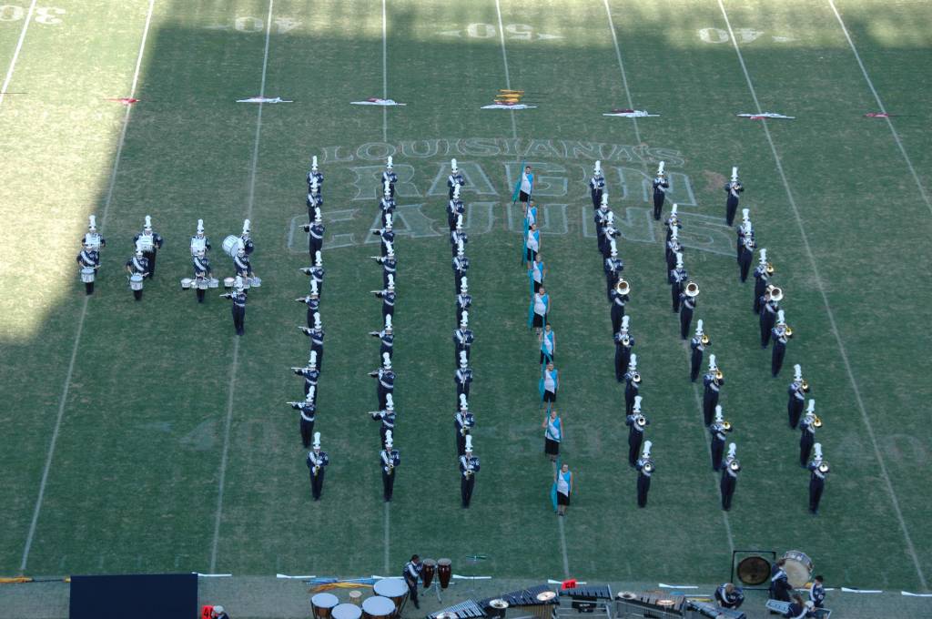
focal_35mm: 105
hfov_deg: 19.5
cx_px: 466
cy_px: 310
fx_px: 2715
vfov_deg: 13.0
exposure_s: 1/160
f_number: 6.3
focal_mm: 70
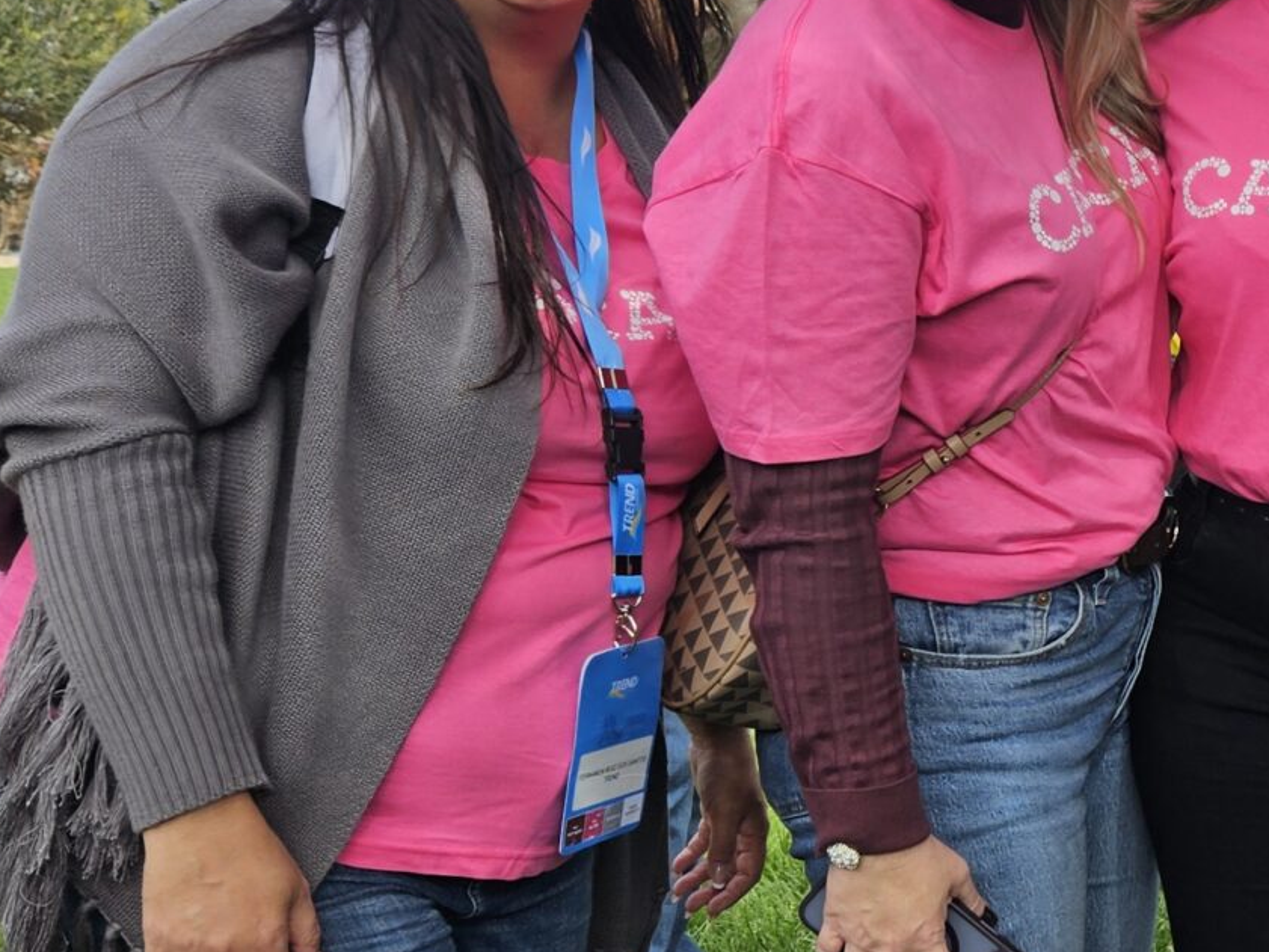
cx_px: 1618
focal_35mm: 70
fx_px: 2567
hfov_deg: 24.5
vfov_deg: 20.9
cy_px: 629
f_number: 1.8
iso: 25
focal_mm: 5.4
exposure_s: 1/720
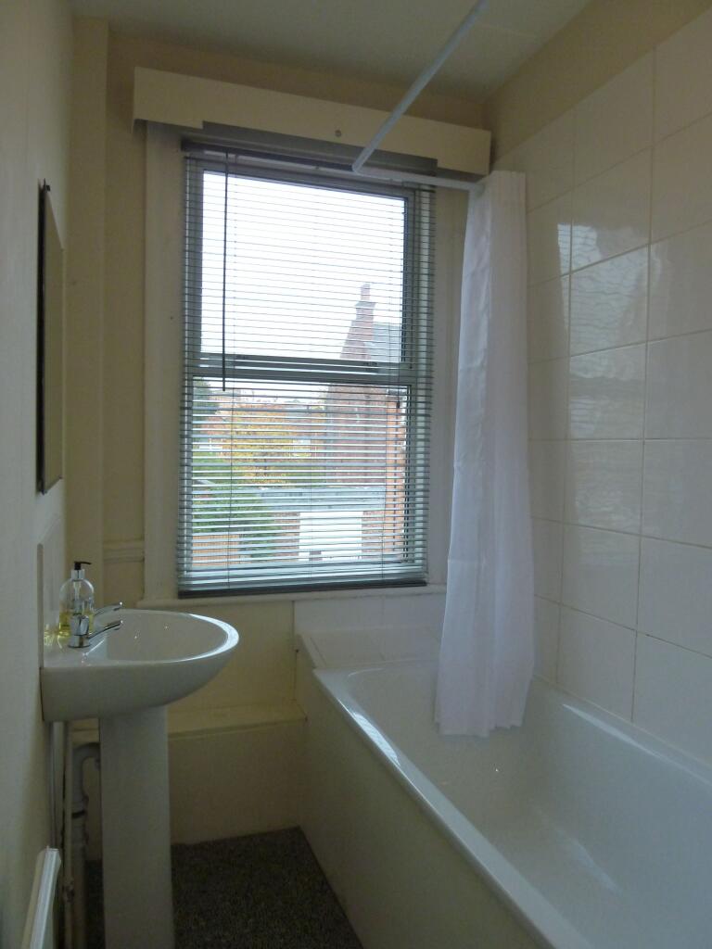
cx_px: 356
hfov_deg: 54.9
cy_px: 474
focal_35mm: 25
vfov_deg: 69.4
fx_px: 686
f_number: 3.3
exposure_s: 1/30
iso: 250
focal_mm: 4.1
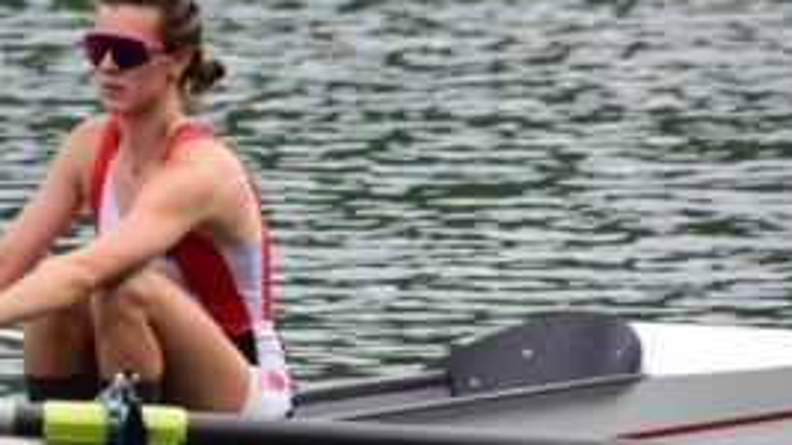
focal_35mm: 706
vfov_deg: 1.7
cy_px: 134
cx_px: 101
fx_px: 14822
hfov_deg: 3.1
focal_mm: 360
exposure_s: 1/500
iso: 800
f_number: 11
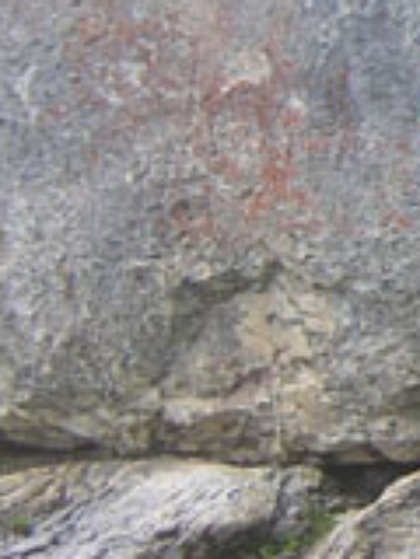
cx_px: 644
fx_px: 2184
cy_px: 112
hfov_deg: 10.6
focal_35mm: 135
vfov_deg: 14.5
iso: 100
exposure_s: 1/287
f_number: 2.6
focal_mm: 4.7
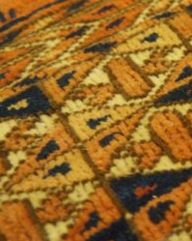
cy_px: 77
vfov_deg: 30.7
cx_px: 261
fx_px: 434
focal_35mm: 61
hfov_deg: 22.0
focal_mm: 18
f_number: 4
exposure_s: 1/60
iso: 1250
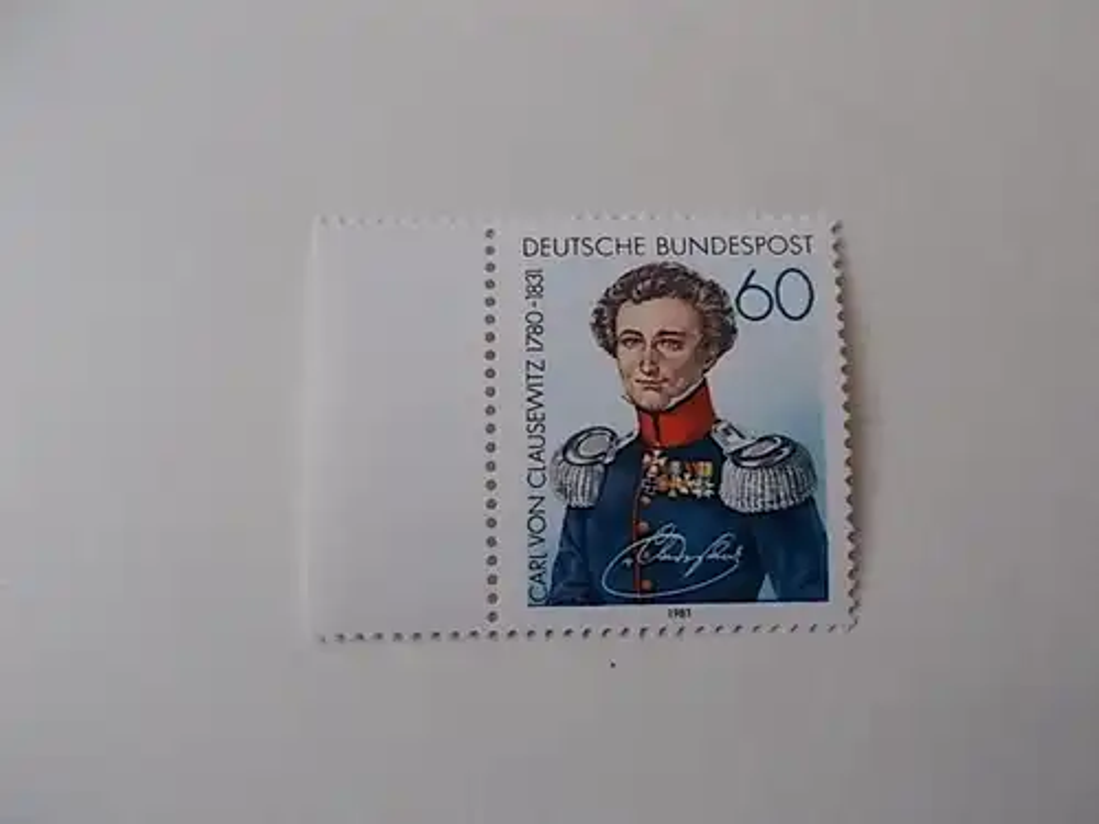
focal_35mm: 26
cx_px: 550
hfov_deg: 67.3
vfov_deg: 53.1
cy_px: 412
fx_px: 825
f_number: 3.2
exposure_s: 1/25
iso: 125
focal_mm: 4.6
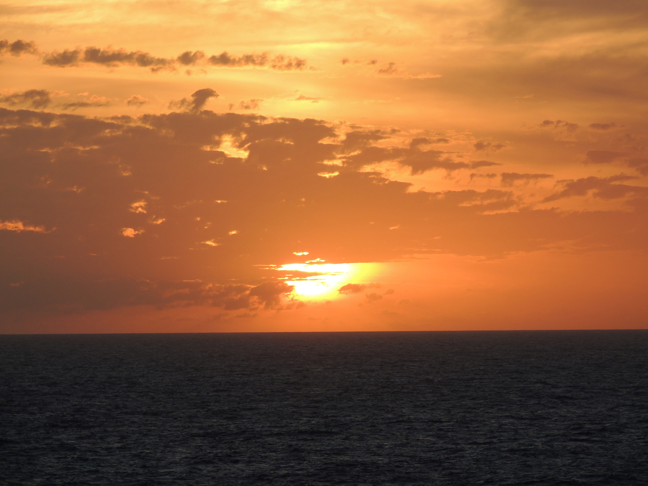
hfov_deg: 7.2
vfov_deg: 5.4
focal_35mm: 275
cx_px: 324
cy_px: 243
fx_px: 5148
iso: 100
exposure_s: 1/400
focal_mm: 49
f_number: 4.7
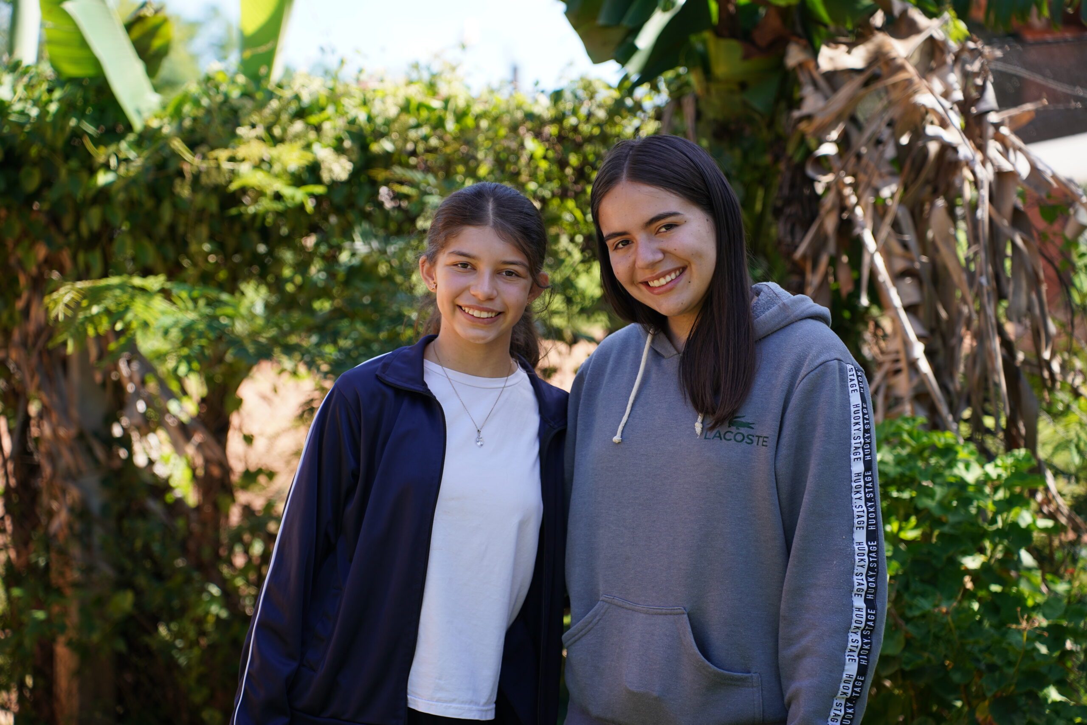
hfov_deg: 27.0
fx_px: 2265
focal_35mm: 75
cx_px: 544
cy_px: 362
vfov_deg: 18.2
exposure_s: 1/400
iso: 100
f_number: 2.8
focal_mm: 75
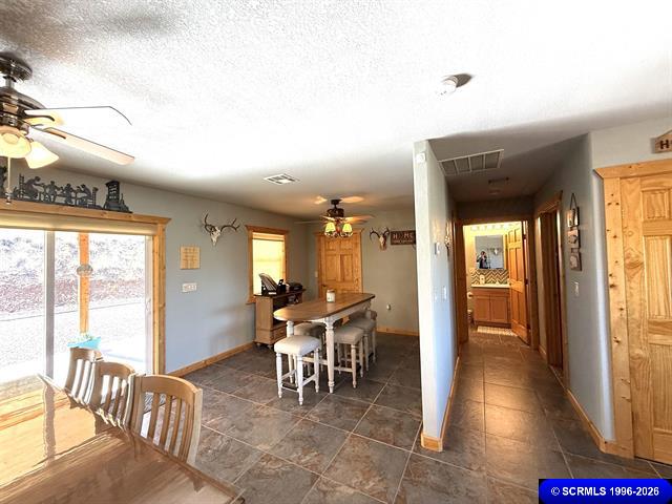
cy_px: 252
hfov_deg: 102.1
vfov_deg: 85.7
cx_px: 336
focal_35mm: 14
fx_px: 272
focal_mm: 2.22
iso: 400
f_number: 2.2
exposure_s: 1/120
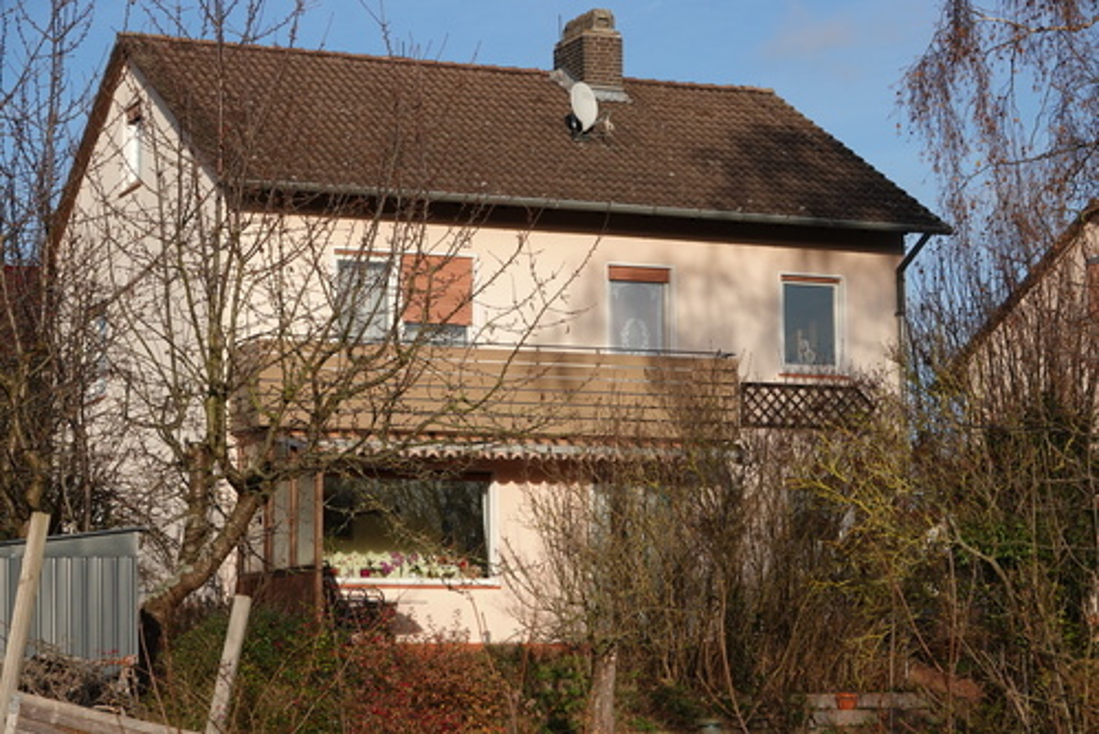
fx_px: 2780
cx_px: 550
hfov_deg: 22.4
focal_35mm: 91
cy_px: 367
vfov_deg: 15.0
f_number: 4
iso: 100
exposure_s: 1/800
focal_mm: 33.51
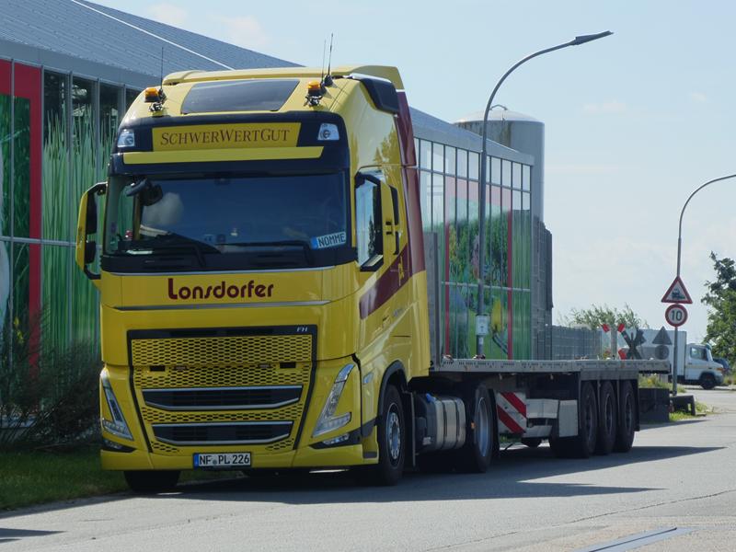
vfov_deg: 8.6
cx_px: 368
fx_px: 3657
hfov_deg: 11.5
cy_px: 276
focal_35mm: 172
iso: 80
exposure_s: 1/250
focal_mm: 30.9
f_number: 5.6
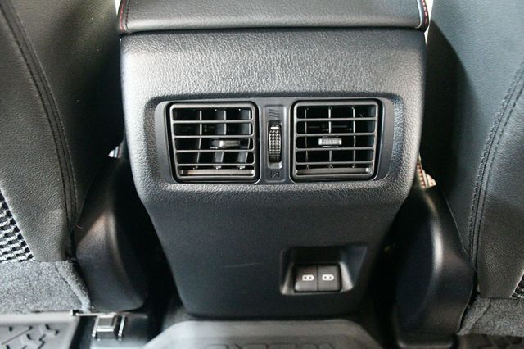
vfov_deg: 38.8
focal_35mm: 34
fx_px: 495
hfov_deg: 55.8
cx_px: 262
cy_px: 174
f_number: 3.8
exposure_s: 1/13
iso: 12800
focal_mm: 23
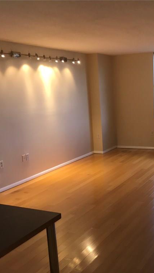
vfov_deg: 49.4
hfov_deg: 28.0
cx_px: 138
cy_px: 137
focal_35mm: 41
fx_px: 297
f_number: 1.8
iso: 40
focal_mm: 3.99
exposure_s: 1/120
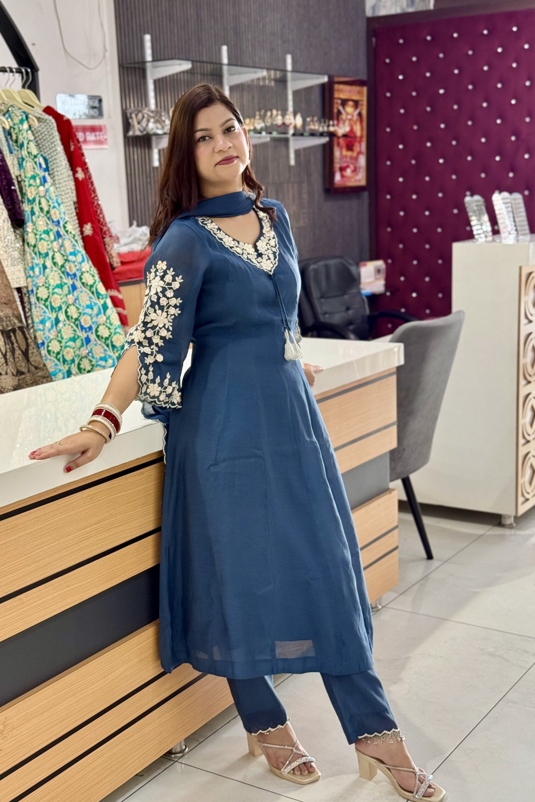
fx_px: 1114
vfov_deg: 39.6
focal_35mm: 50
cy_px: 401
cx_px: 274
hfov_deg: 27.0
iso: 100
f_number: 1.78
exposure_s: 1/100
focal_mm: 6.76
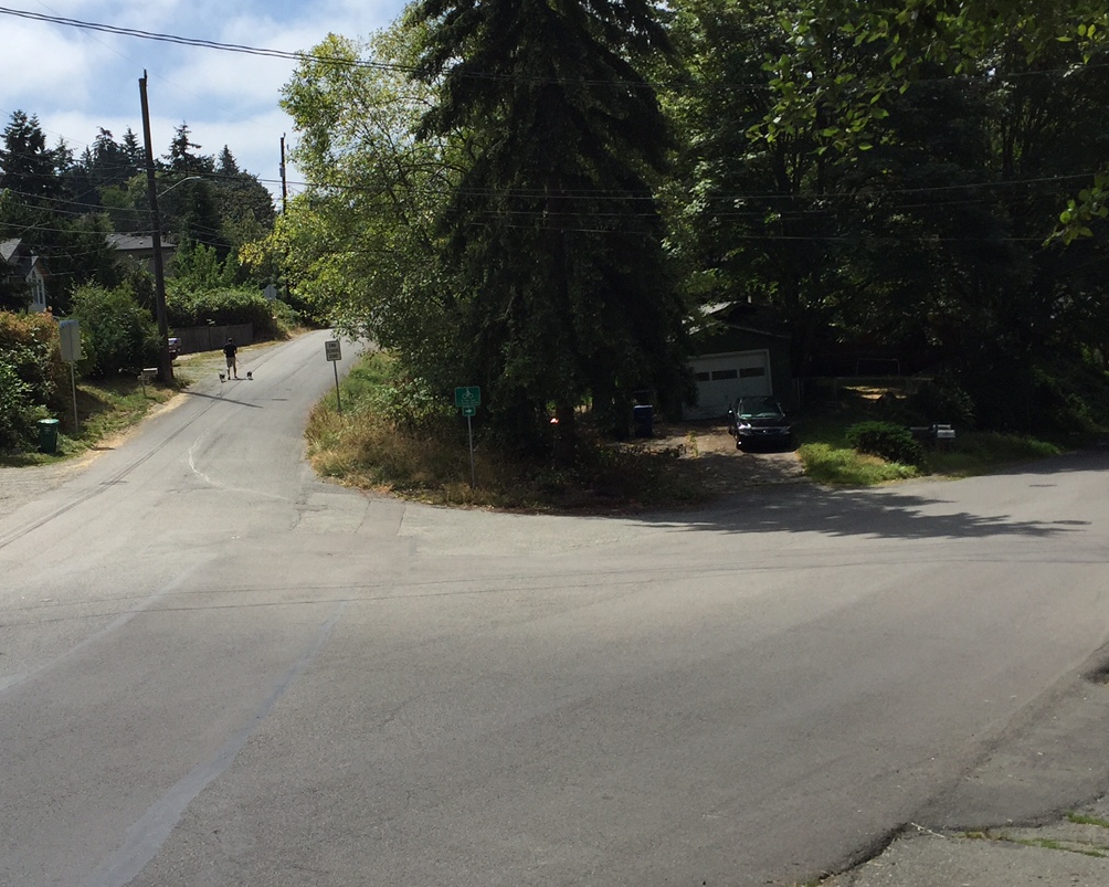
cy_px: 446
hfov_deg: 40.3
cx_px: 510
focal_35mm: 46
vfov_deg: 32.7
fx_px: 1510
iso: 32
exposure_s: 1/2825
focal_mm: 4.15
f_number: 2.2
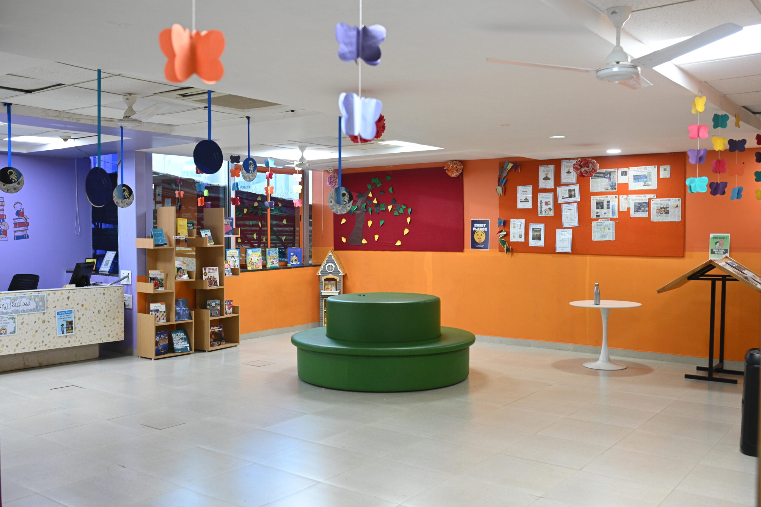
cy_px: 254
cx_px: 380
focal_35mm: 35
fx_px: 740
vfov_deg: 37.9
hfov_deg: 54.4
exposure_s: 1/80
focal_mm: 35
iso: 1250
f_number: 4.5
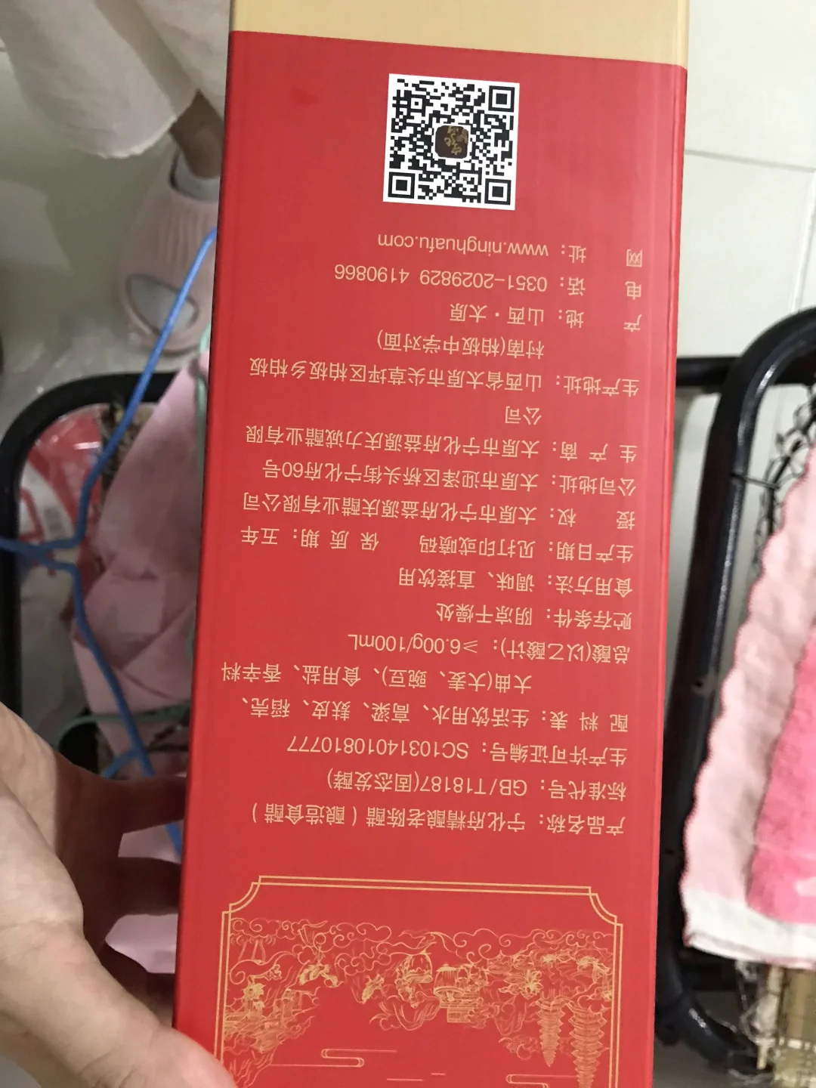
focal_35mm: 28
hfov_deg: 49.7
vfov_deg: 63.4
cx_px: 408
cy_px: 544
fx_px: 880
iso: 100
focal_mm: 3.99
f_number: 1.8
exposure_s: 1/6
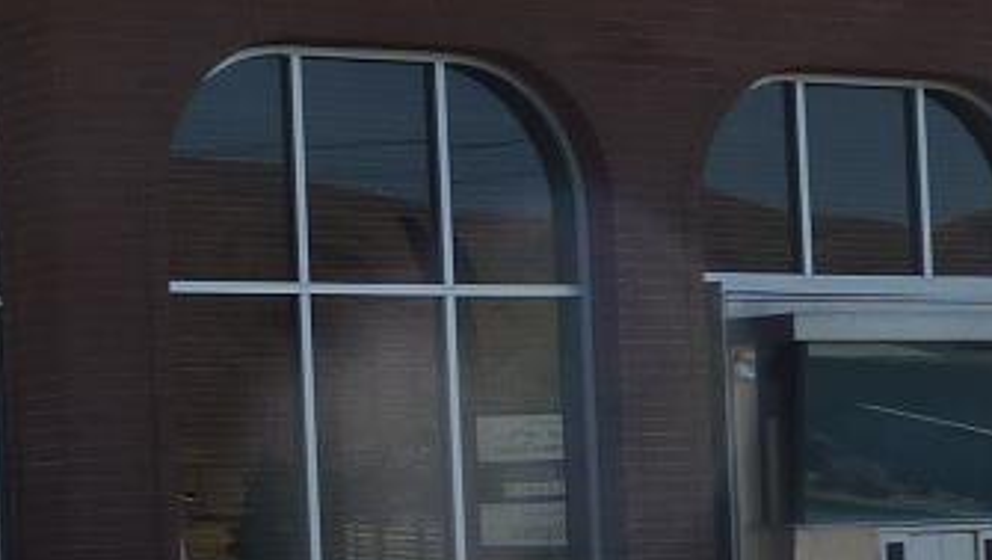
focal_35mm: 130
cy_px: 563
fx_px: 3422
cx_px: 358
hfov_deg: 16.5
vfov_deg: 9.3
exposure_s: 1/400
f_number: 4
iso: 80
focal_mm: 4.1
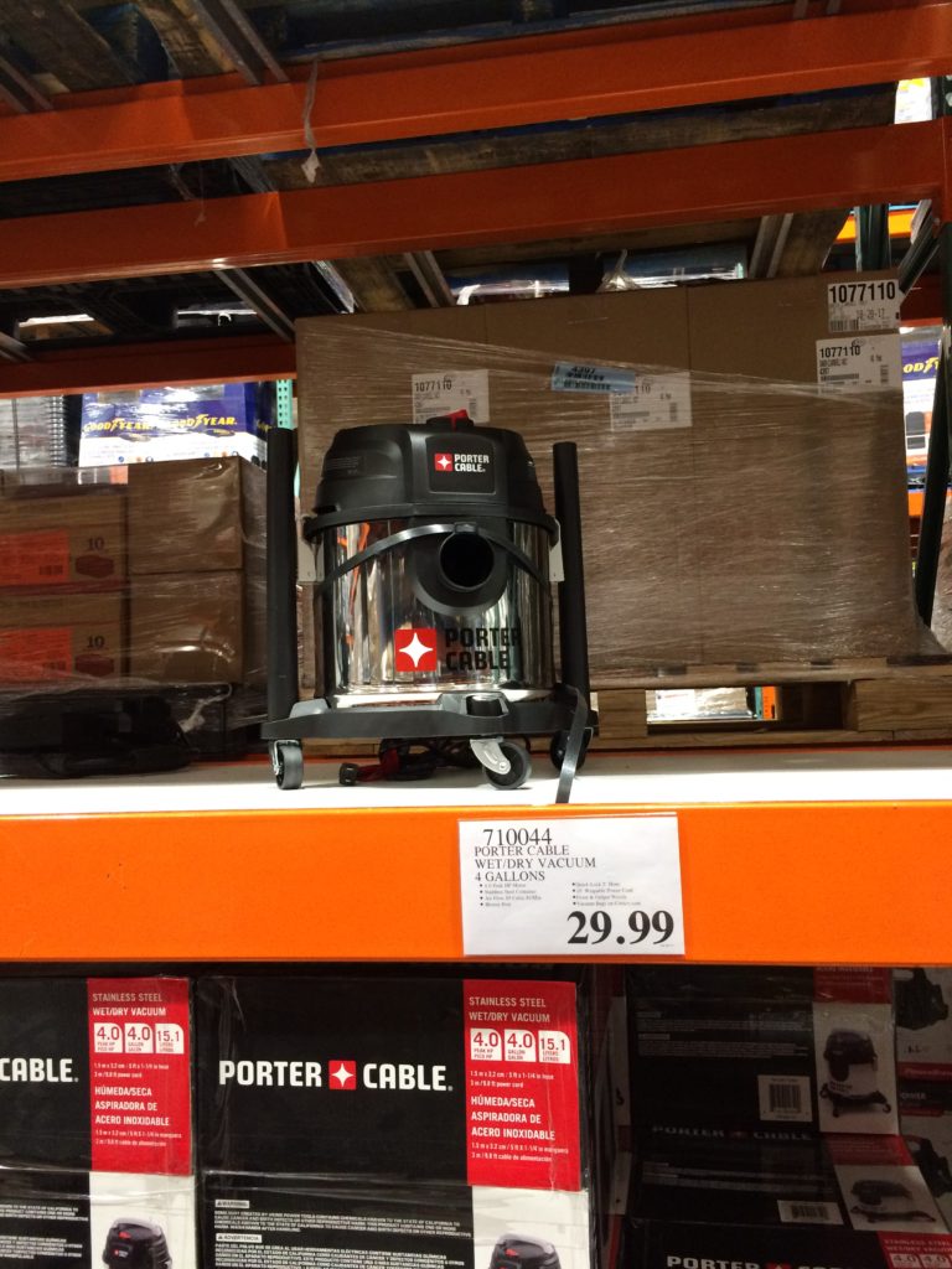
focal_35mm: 29
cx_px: 476
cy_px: 634
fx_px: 1063
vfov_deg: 61.7
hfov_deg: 48.2
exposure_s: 1/30
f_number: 2.2
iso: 200
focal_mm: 4.15
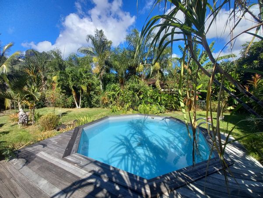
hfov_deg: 106.2
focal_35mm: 13
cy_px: 99
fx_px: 99
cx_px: 132
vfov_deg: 89.9
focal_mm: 1.42
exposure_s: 1/874
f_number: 2.2
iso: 50
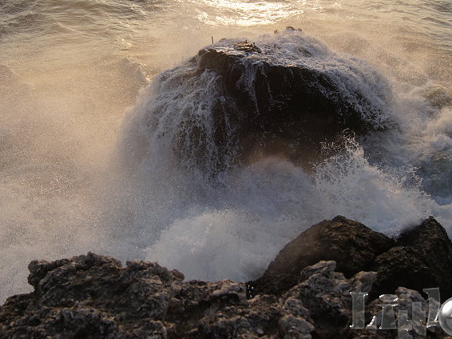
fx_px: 600
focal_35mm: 46
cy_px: 88
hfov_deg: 41.2
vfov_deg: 31.0
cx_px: 205
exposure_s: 1/640
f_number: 4
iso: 100
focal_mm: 18
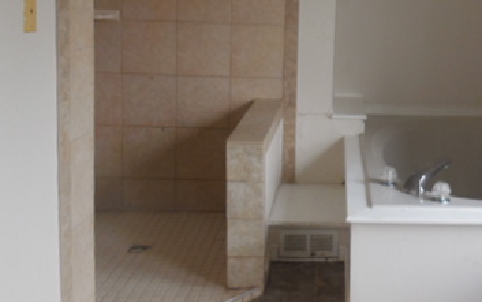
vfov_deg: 26.4
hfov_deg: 40.3
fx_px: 631
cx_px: 377
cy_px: 63
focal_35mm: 48
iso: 140
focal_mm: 4.5
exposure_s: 1/30
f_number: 3.1
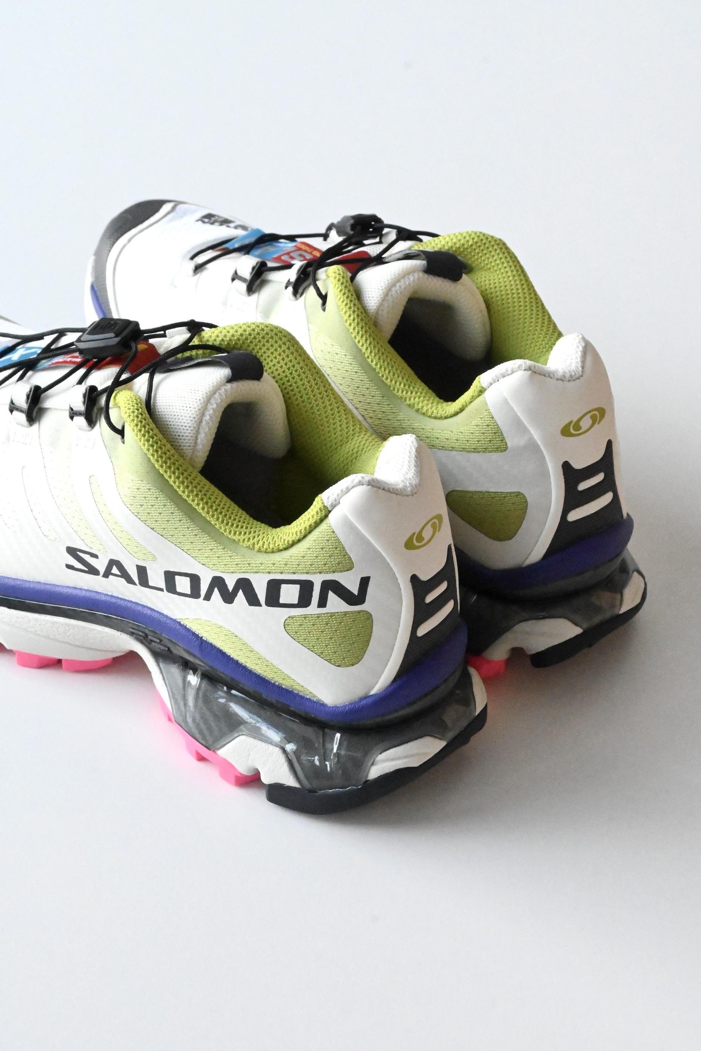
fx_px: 2190
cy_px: 526
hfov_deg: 18.2
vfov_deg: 27.0
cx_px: 350
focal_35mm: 75
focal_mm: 50
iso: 12800
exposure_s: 1/640
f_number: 13
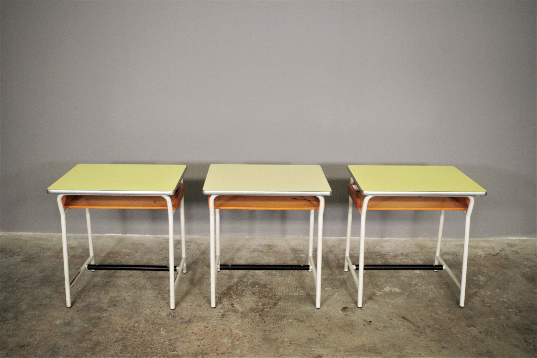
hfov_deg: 61.9
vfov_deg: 43.6
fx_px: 447
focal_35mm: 30
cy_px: 179
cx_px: 268
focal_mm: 20
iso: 400
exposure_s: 1/60
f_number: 4
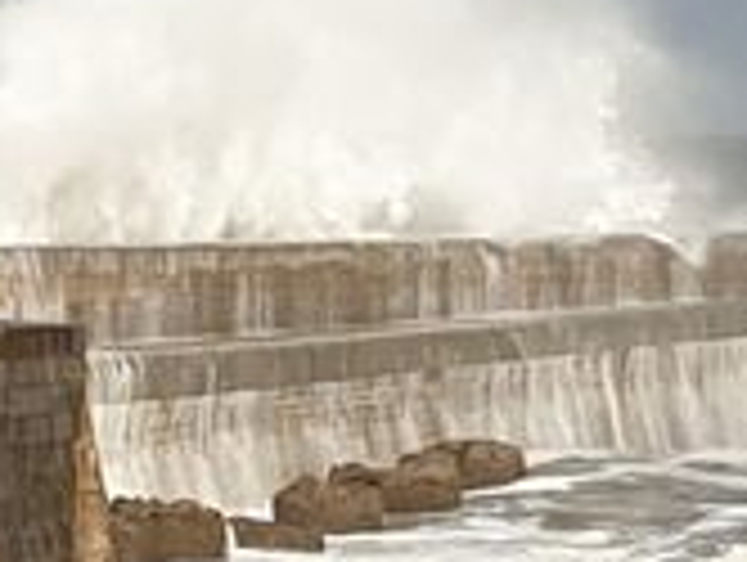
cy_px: 508
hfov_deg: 15.7
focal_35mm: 125
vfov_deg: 11.8
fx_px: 2701
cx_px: 274
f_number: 2.4
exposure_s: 1/2421
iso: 50
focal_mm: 4.3
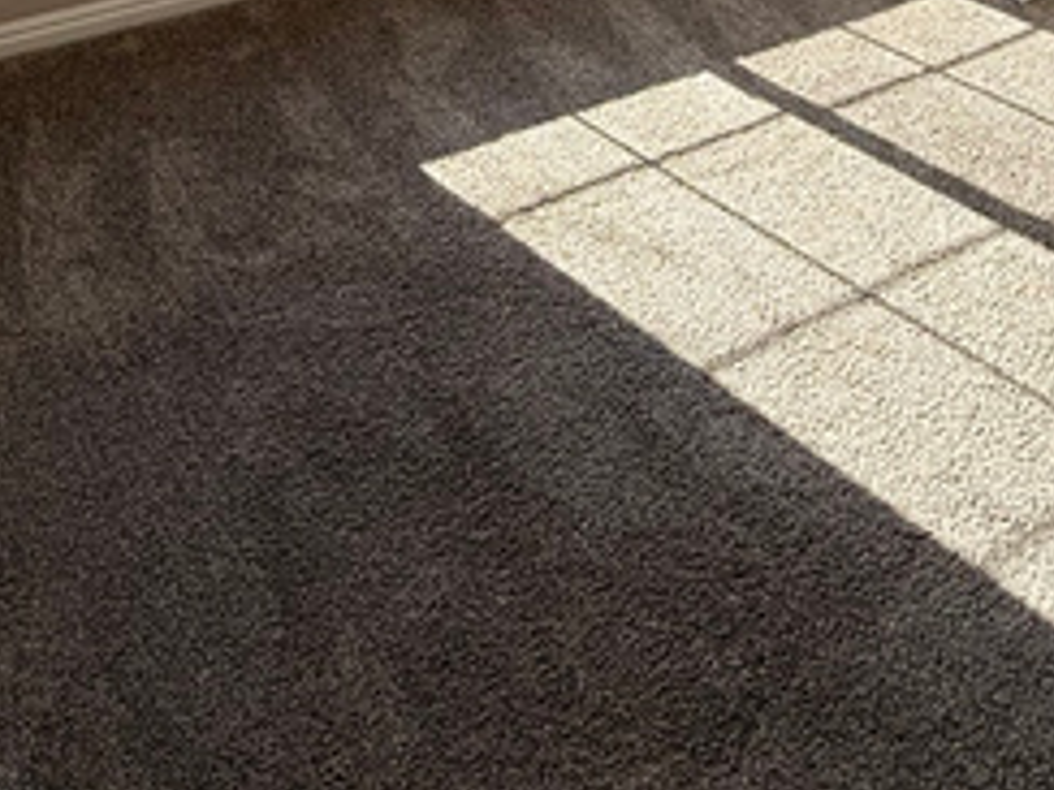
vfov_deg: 28.5
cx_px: 570
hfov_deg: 42.9
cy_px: -164
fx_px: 1340
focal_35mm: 44
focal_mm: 2.22
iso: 50
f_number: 2.2
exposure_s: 1/510
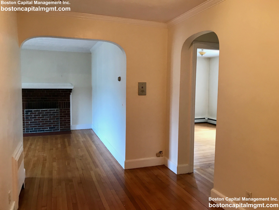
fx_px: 226
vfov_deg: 49.7
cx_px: 140
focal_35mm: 28
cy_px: 105
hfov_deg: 63.4
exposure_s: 1/20
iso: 40
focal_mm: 3.99
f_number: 1.8
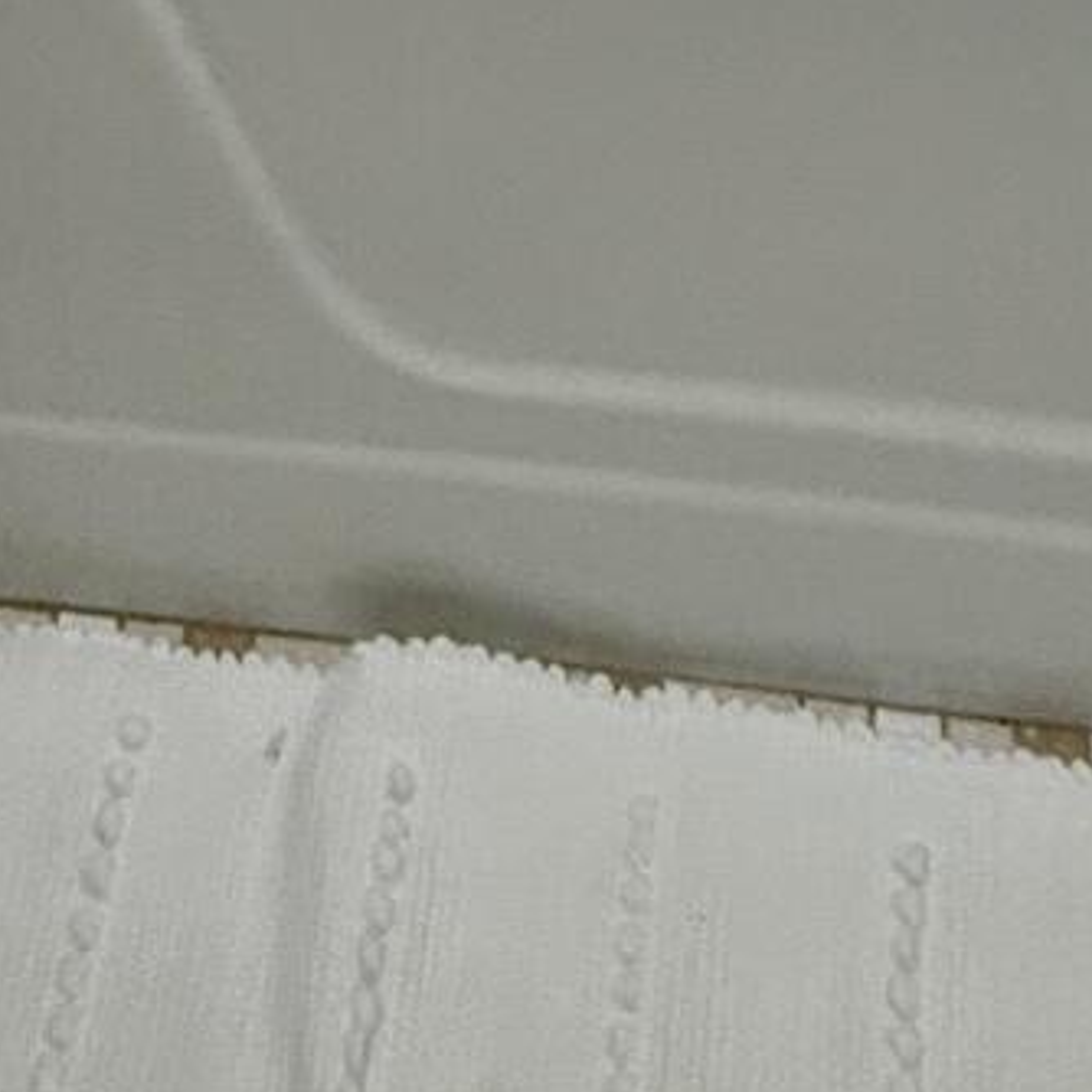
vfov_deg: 12.7
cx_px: 438
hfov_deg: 23.3
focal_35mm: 74
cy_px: -1926
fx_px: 2641
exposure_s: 1/120
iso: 64
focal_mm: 2.22
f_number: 2.2
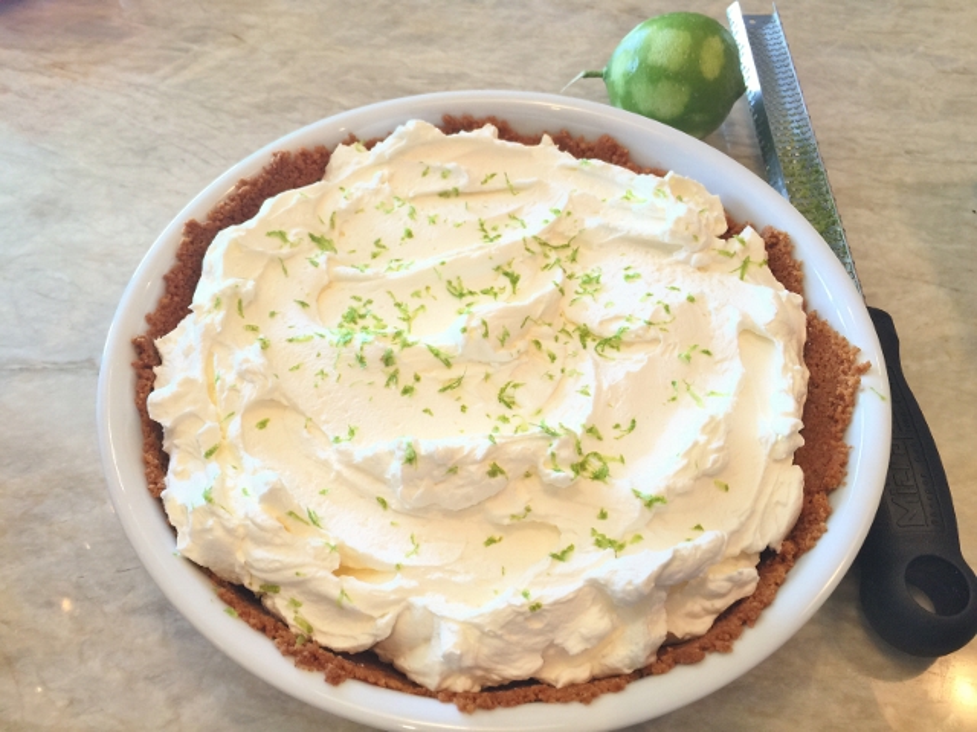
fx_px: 818
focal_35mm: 29
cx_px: 488
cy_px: 366
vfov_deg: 48.2
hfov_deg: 61.7
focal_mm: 4.15
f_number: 2.2
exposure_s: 1/40
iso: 32
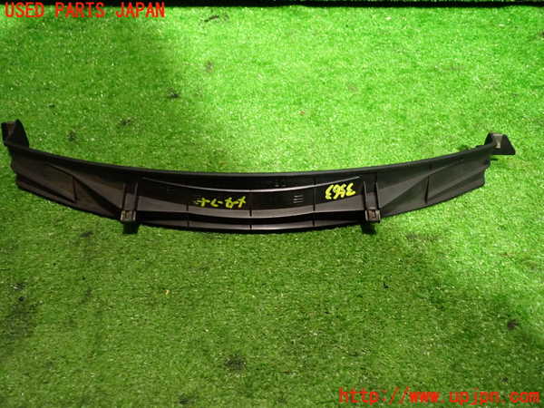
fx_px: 440
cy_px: 204
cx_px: 272
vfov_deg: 49.7
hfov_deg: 63.4
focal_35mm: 28
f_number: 2.2
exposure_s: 1/25
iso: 800
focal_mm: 5.05
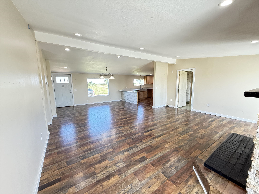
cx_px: 130
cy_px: 97
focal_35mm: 14
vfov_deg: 85.7
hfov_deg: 102.1
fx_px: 105
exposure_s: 1/120
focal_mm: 2.22
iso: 320
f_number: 2.2
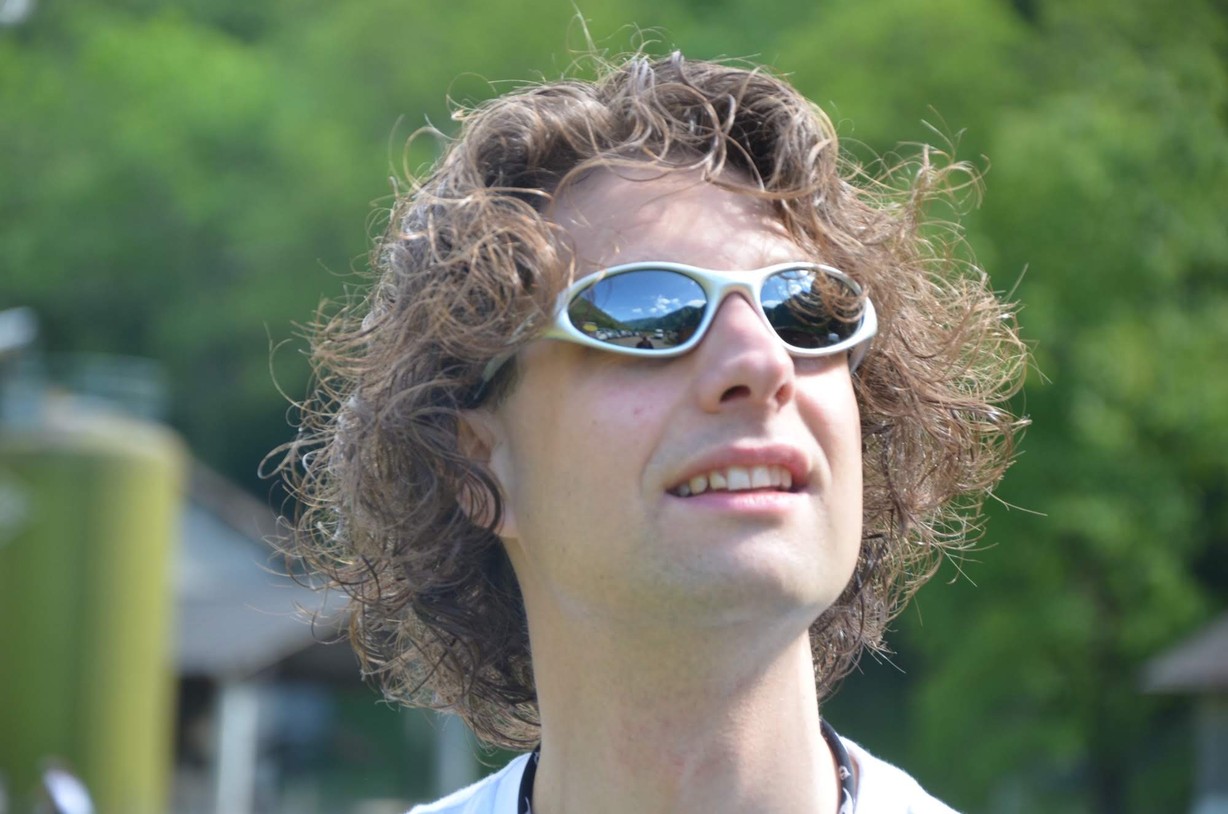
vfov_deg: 8.7
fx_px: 5362
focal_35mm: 158
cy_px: 407
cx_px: 614
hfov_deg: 13.1
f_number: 5.6
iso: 200
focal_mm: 105
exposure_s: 1/125
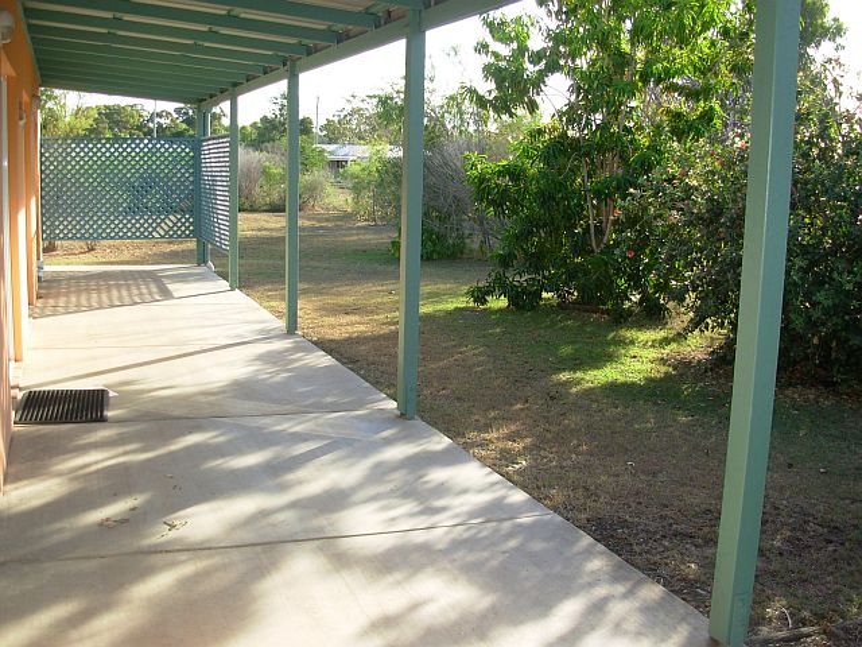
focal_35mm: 38
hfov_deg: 49.0
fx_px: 946
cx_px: 431
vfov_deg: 37.7
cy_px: 324
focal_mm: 6.3
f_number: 2.9
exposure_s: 1/222
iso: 50
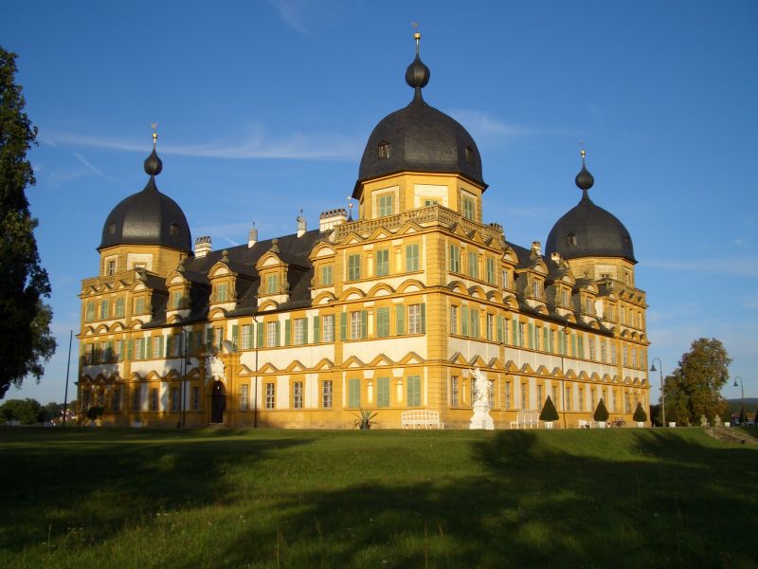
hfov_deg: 52.6
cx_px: 379
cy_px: 284
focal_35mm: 35
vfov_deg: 40.7
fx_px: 766
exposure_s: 1/400
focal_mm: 5.8
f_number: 4.3
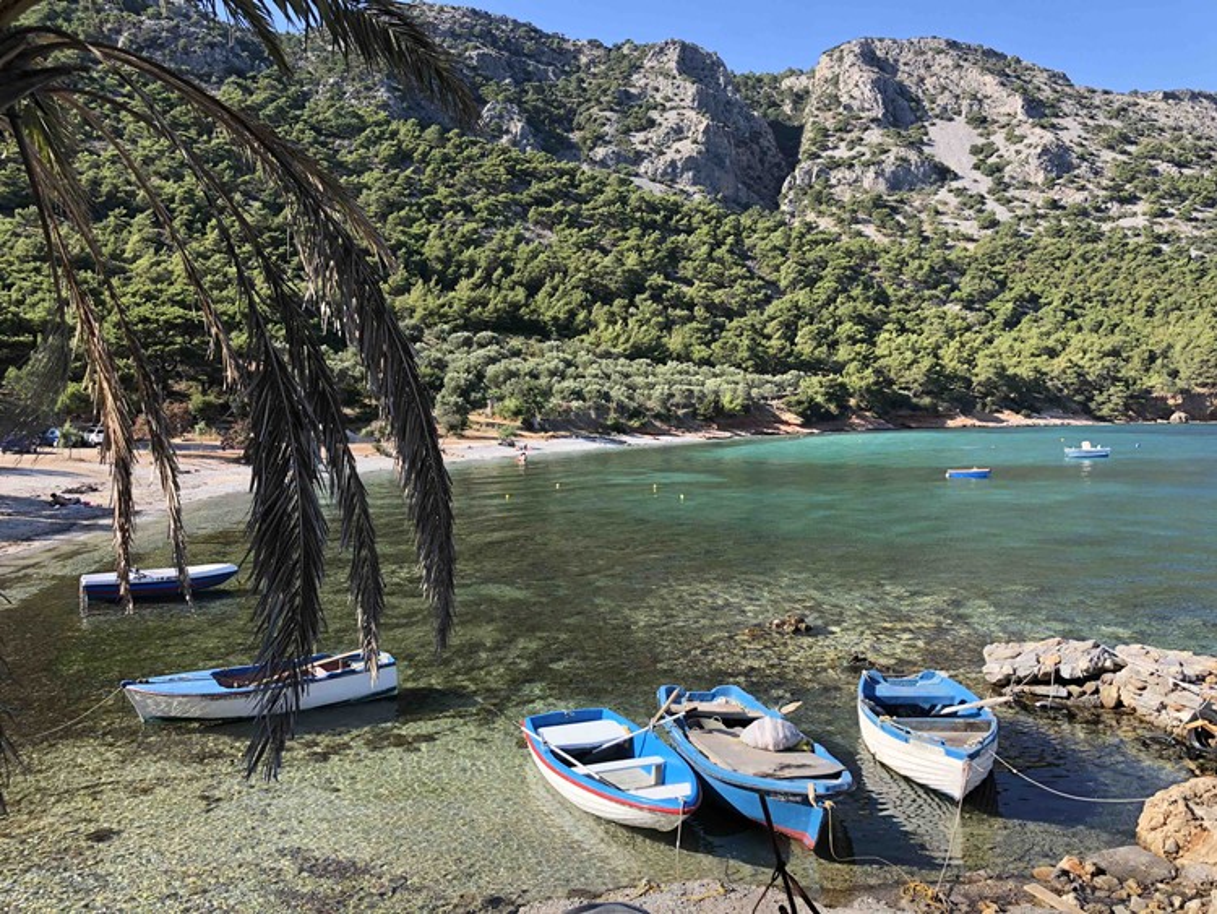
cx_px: 608
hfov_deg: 63.4
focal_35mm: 28
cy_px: 457
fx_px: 985
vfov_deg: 49.8
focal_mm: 4
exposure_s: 1/695
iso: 20
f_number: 1.8
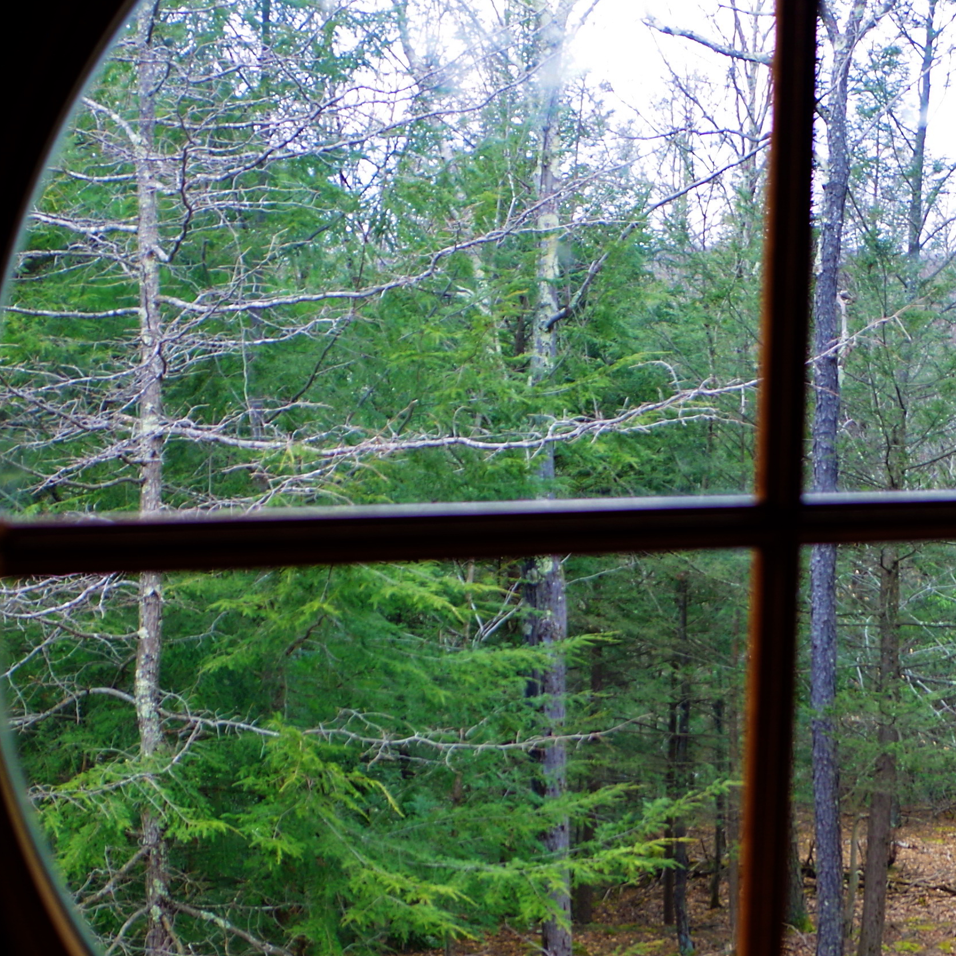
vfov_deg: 28.4
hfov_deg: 28.5
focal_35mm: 60
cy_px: 628
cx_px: 605
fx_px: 1875
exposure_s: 1/60
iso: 200
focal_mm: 16
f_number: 4
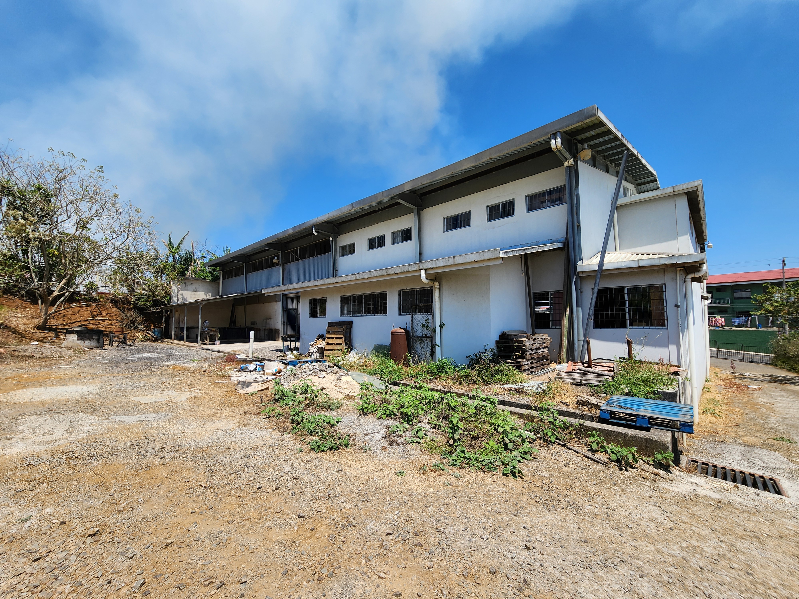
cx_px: 400
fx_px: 300
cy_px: 300
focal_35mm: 13
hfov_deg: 106.2
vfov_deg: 89.9
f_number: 2.2
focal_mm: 2.2
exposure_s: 1/1809
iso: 50
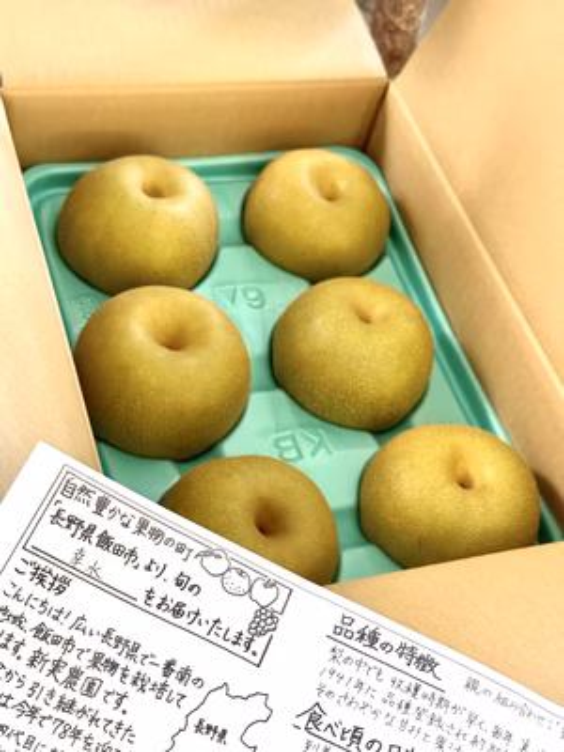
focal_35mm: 48
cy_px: 376
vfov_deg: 39.7
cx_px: 282
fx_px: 1043
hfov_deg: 30.3
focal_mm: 6.86
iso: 250
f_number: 1.78
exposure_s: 1/46
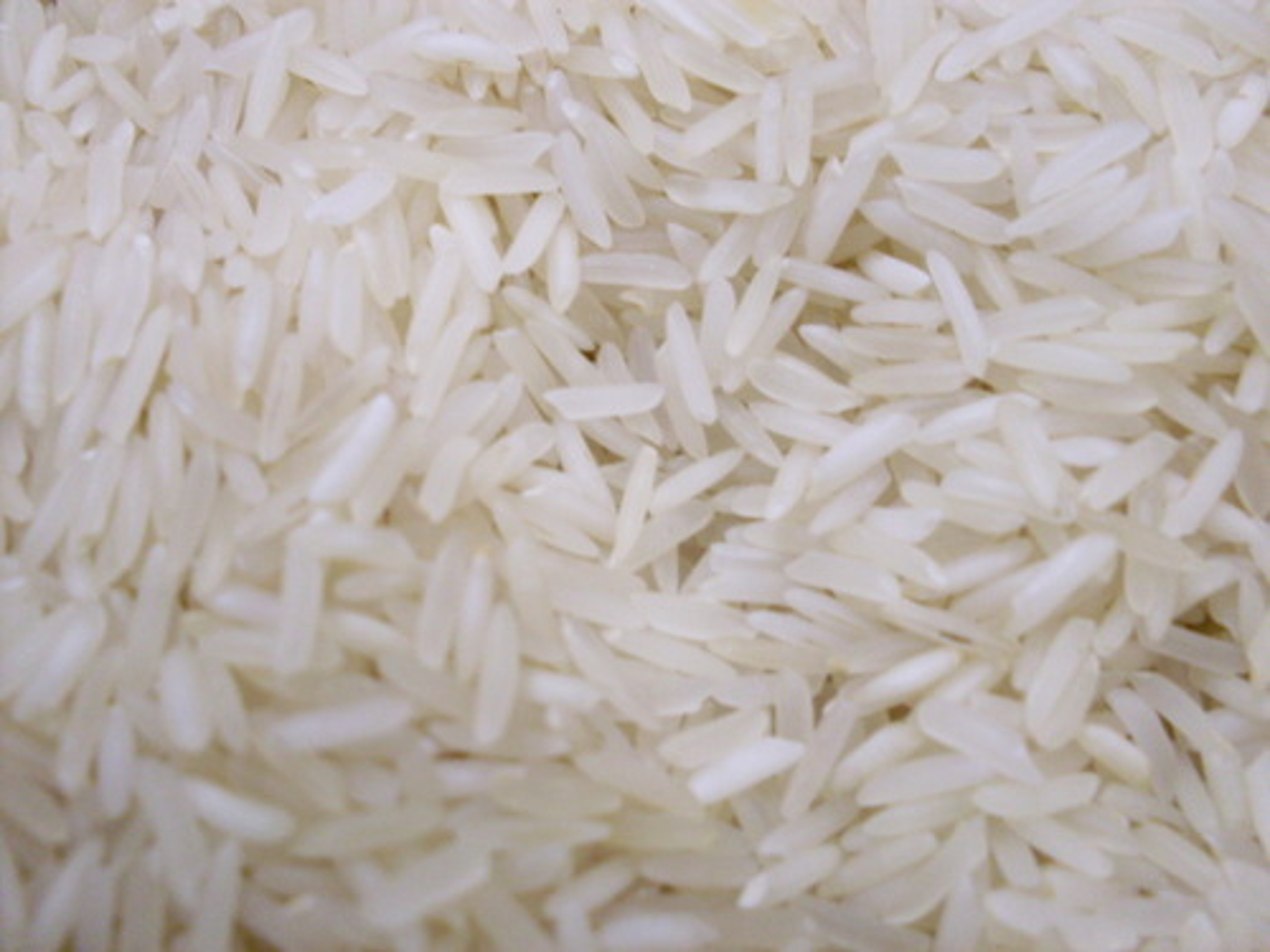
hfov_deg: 49.0
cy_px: 476
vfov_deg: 37.7
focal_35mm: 38
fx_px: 1394
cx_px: 635
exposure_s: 1/10
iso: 200
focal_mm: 6.3
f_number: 2.8
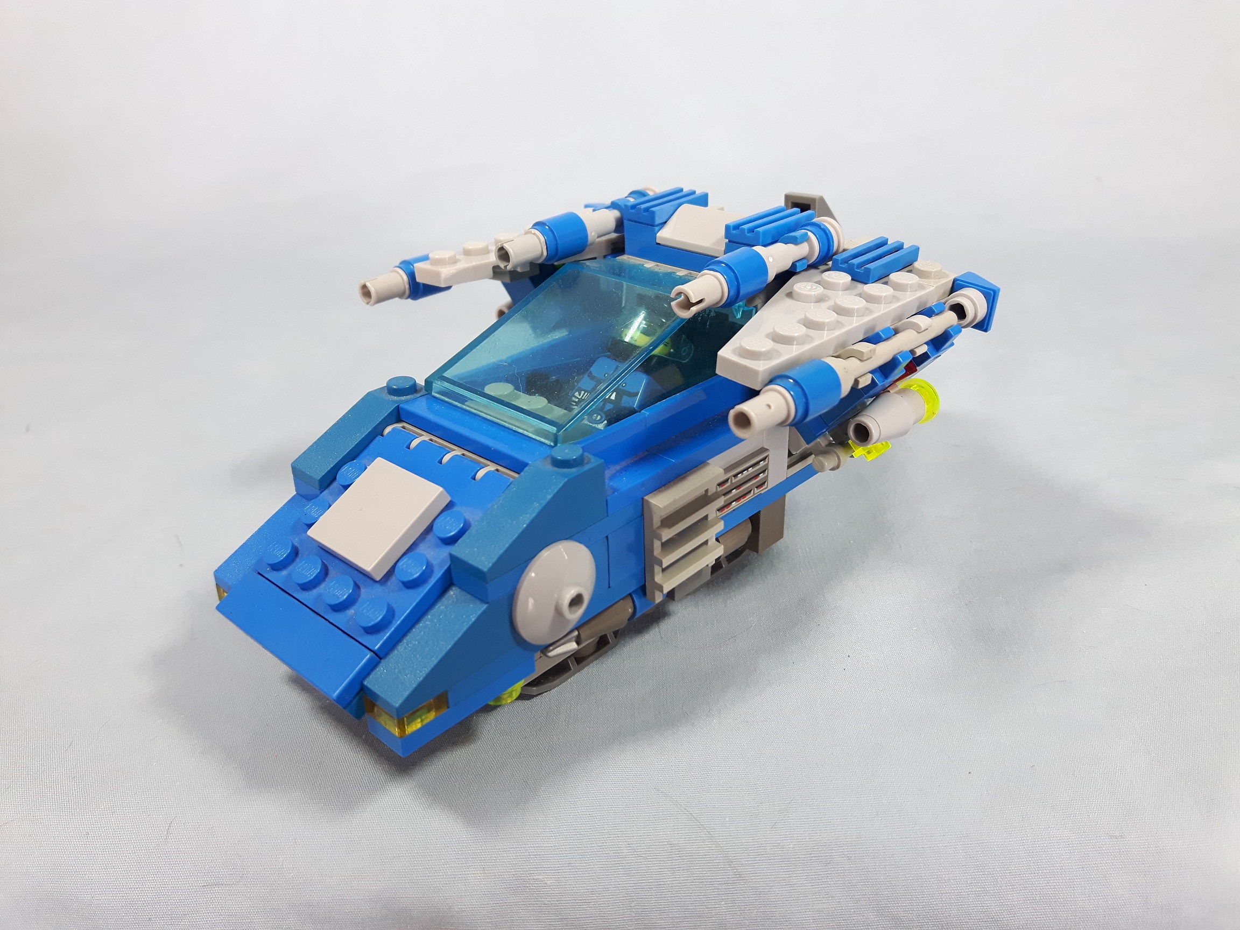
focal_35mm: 31
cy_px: 465
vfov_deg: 45.4
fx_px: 1110
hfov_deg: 58.4
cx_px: 620
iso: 80
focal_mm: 3.7
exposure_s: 1/33
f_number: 1.9
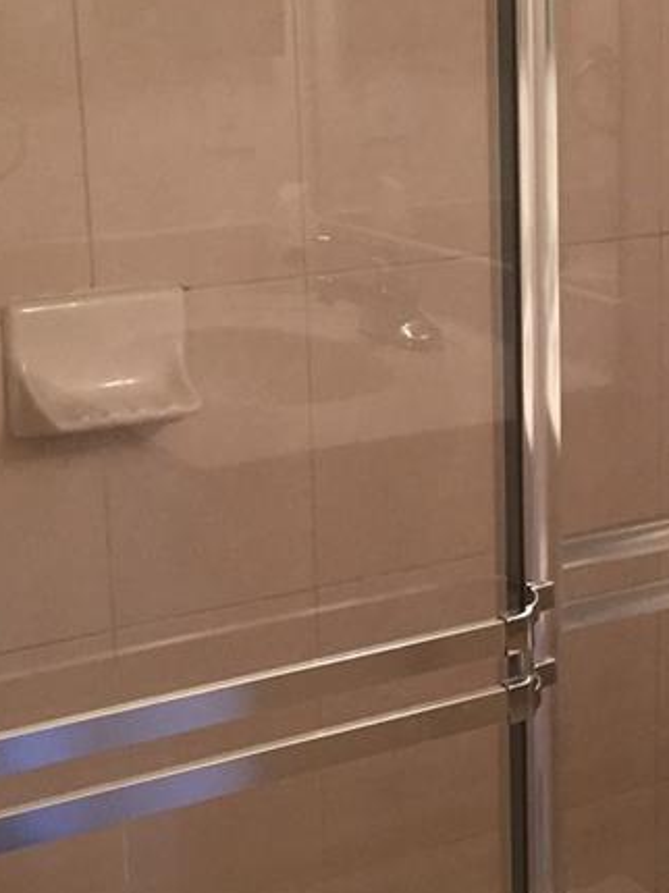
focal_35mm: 81
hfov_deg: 17.9
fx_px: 2089
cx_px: 592
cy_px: 393
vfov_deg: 24.1
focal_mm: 4.15
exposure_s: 1/30
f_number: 2.2
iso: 125
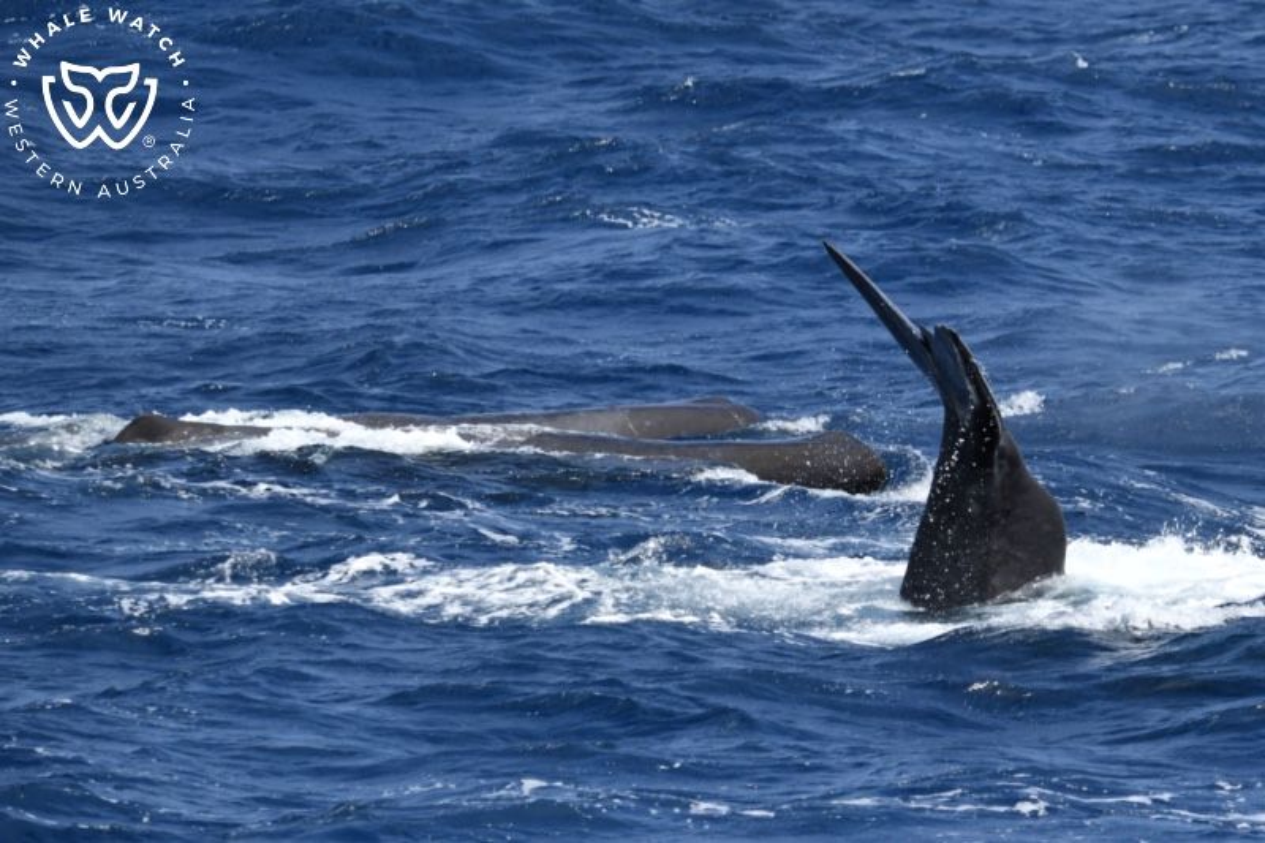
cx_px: 632
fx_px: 12647
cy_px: 422
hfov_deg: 5.7
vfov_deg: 3.8
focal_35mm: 360
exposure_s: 1/8000
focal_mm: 360
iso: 900
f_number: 6
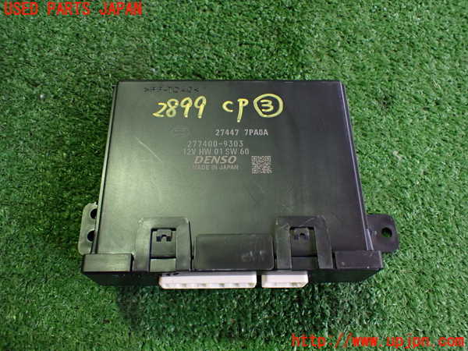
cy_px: 176
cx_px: 234
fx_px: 406
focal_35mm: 30
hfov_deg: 60.0
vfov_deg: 46.8
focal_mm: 5.4
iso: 800
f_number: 2.3
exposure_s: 1/100
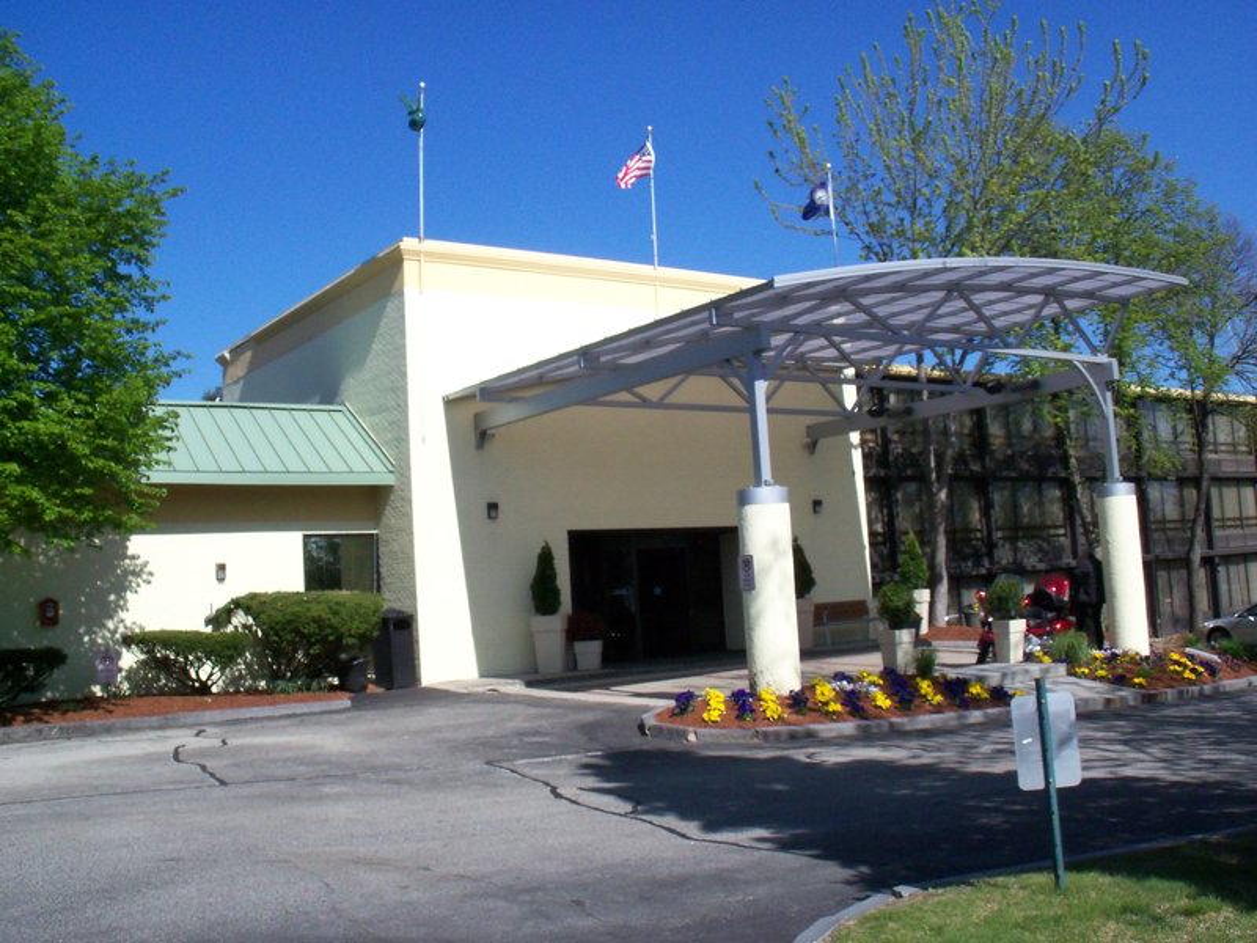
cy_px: 472
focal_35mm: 35
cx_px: 628
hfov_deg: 52.6
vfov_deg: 40.7
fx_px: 1271
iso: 200
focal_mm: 6.3
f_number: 5.5
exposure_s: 1/1250
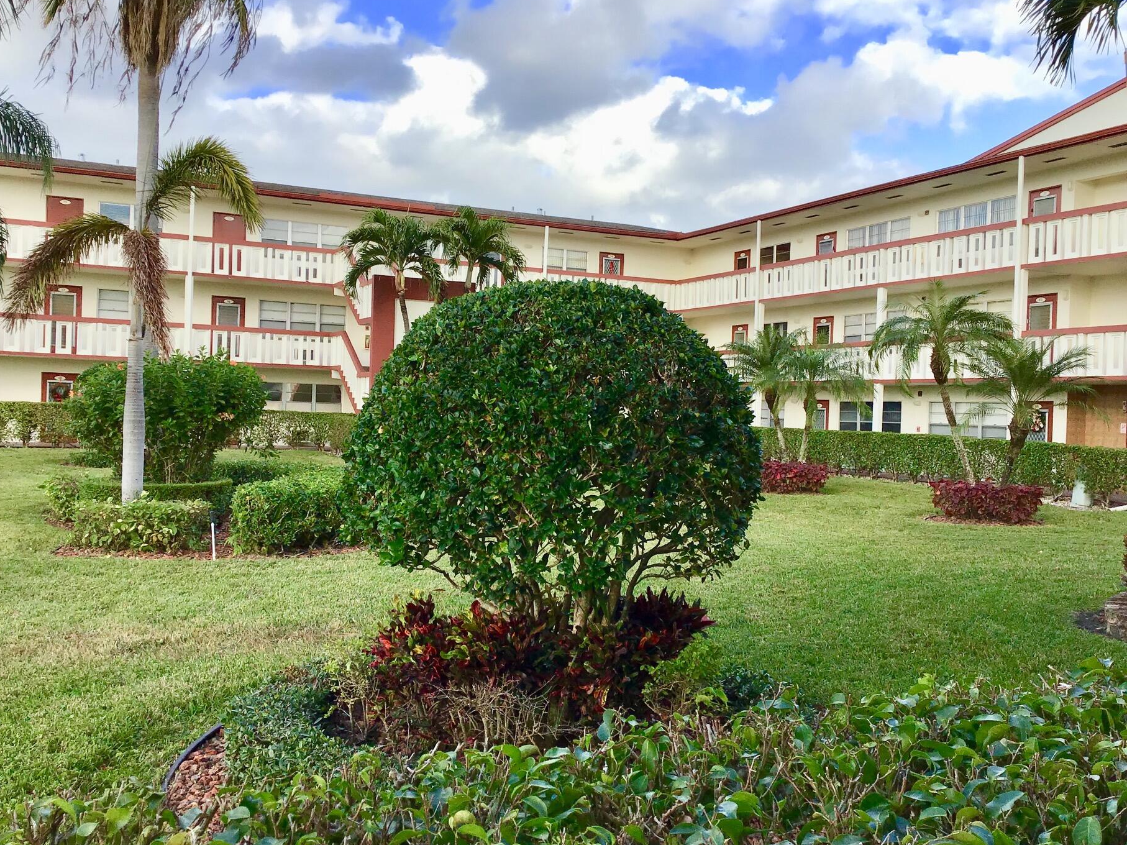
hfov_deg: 52.6
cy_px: 428
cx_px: 570
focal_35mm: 35
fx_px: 1139
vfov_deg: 40.7
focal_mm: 3.3
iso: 25
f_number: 2.4
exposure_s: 1/515
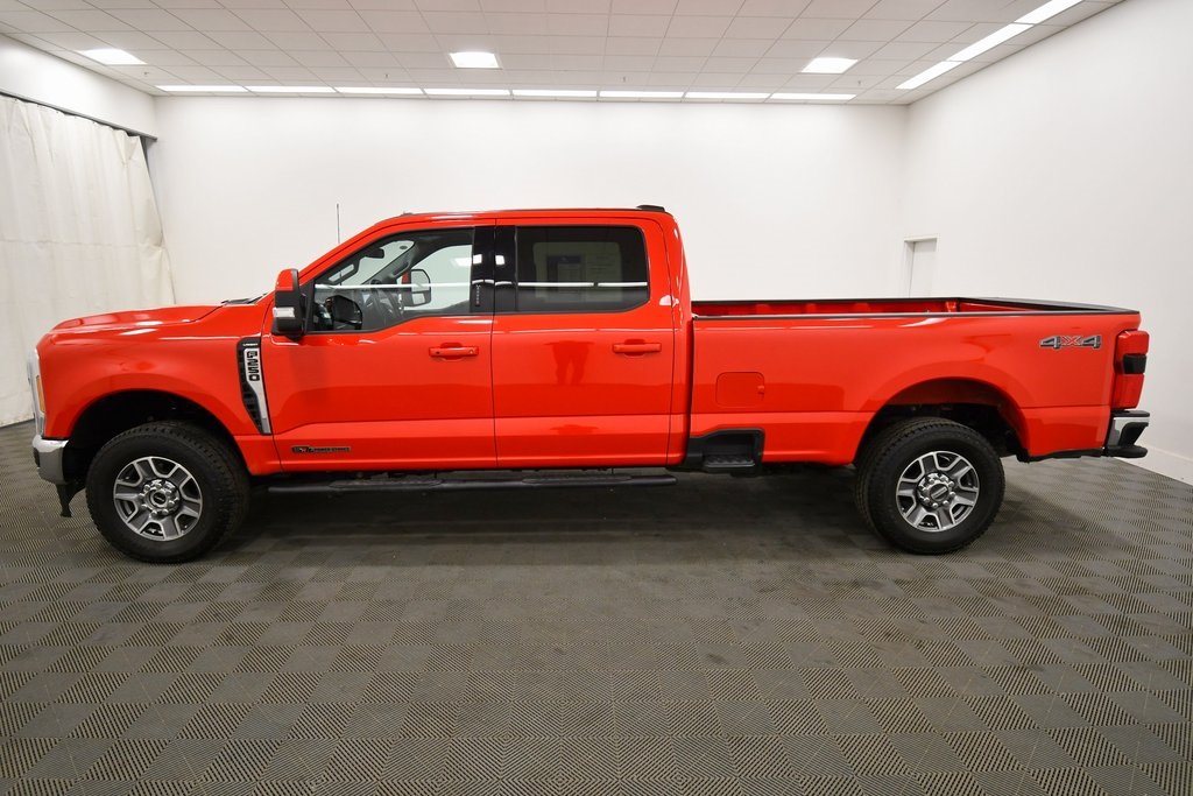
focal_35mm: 19
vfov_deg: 64.6
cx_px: 596
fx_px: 630
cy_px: 398
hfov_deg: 86.9
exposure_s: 1/160
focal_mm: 13
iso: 800
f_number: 4.8
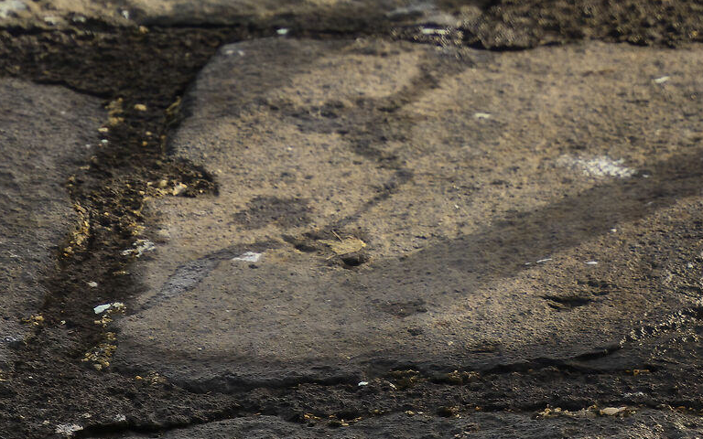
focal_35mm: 1673
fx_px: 32053
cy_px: -258
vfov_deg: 0.8
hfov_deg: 1.3
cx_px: 990
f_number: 5.6
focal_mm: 350
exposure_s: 1/800
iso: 450
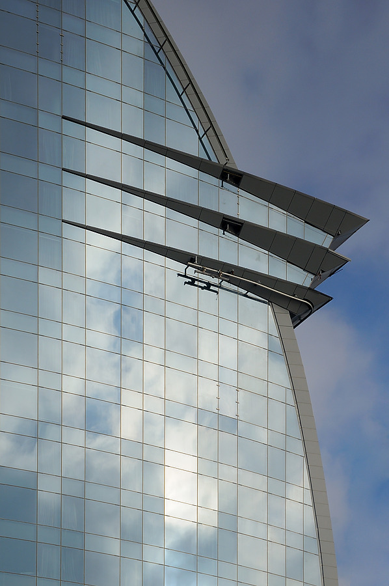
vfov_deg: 20.9
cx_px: 194
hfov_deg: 14.0
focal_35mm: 98
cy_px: 293
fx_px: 1584
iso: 200
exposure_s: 1/800
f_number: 9
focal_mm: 65
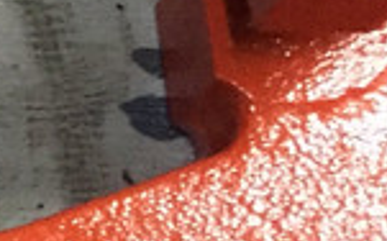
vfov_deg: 6.0
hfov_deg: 8.2
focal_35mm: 217
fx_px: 2286
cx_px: -762
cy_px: -141
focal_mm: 4.15
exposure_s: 1/25
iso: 250
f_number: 2.2
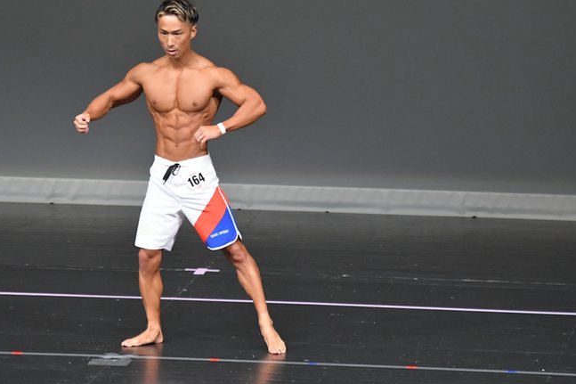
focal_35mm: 413
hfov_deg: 5.0
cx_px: 242
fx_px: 6606
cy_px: 159
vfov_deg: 3.3
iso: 5000
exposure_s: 1/400
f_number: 5.6
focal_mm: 230
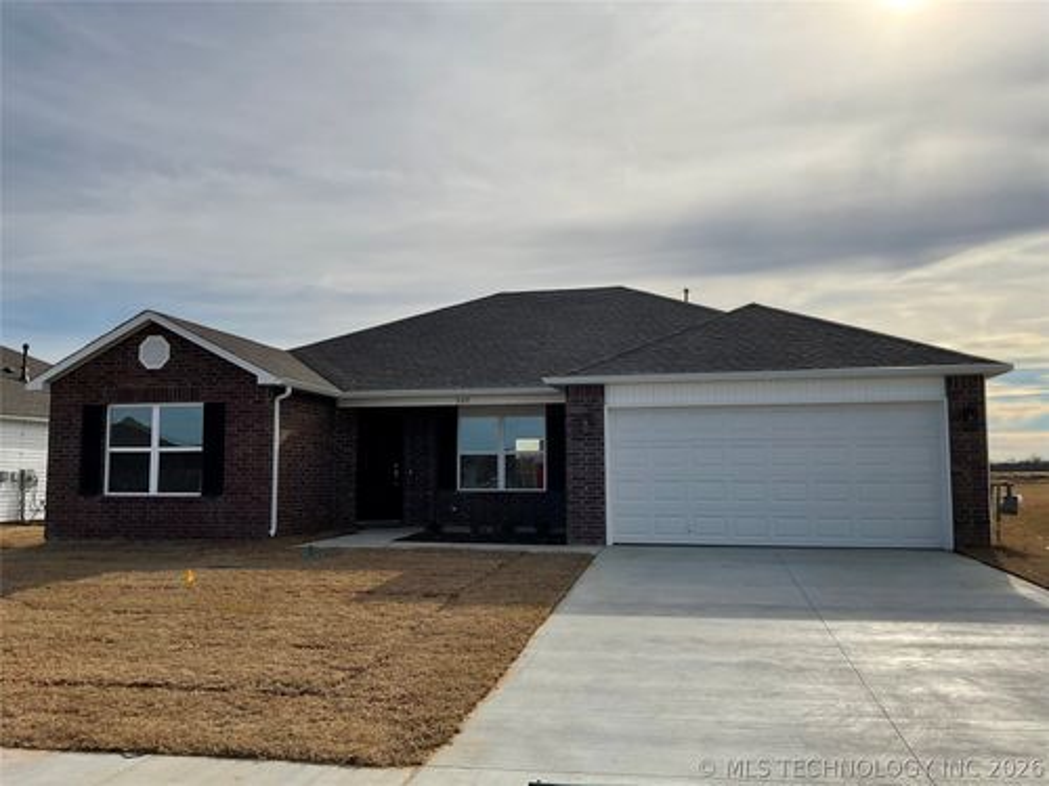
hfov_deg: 61.7
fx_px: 879
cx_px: 524
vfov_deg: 48.2
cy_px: 393
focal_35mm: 29
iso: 20
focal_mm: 3
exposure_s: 1/5814
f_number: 1.8
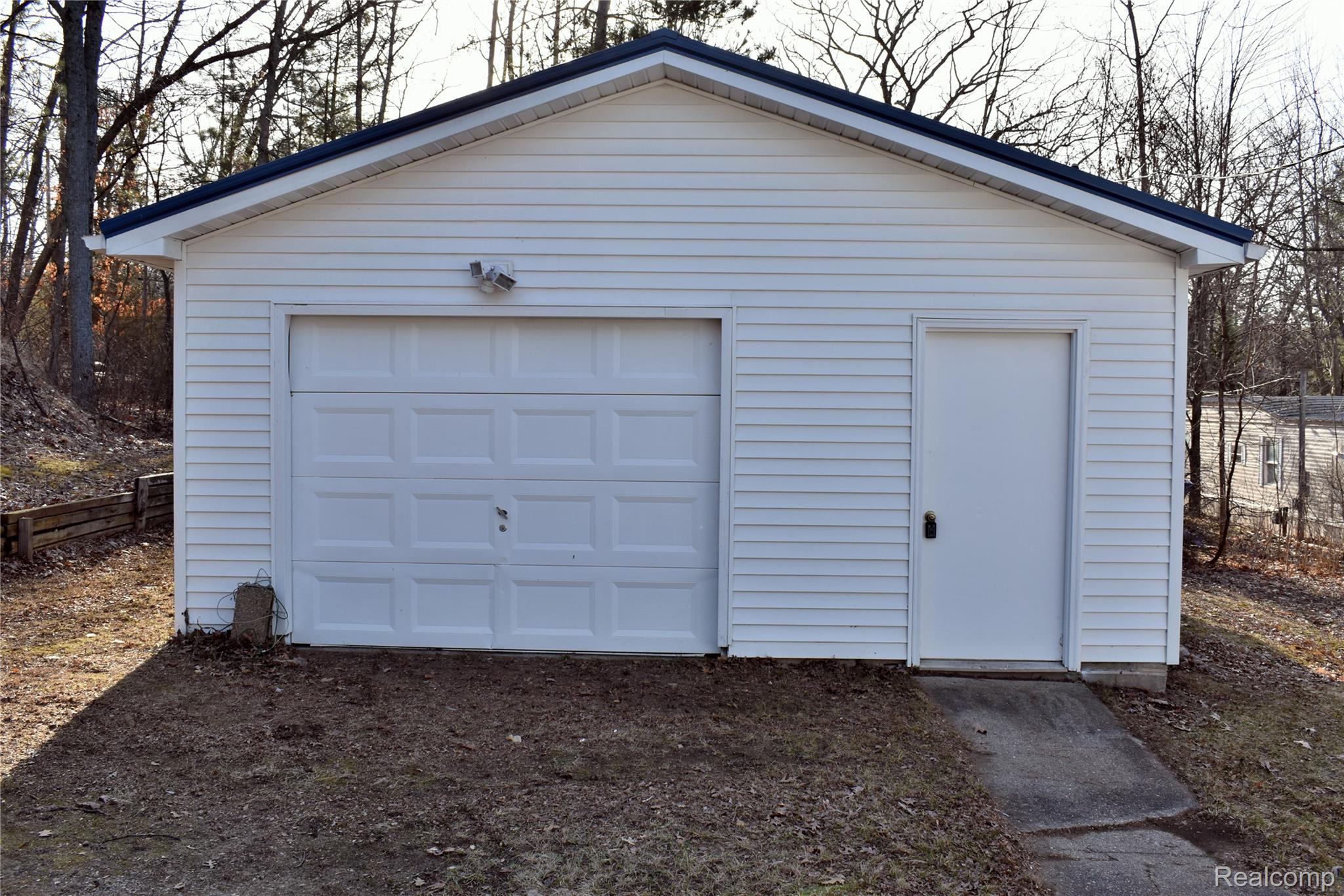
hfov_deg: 57.2
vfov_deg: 40.0
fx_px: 1232
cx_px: 672
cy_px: 448
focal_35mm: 33
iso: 220
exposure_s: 1/250
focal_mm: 22
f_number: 8
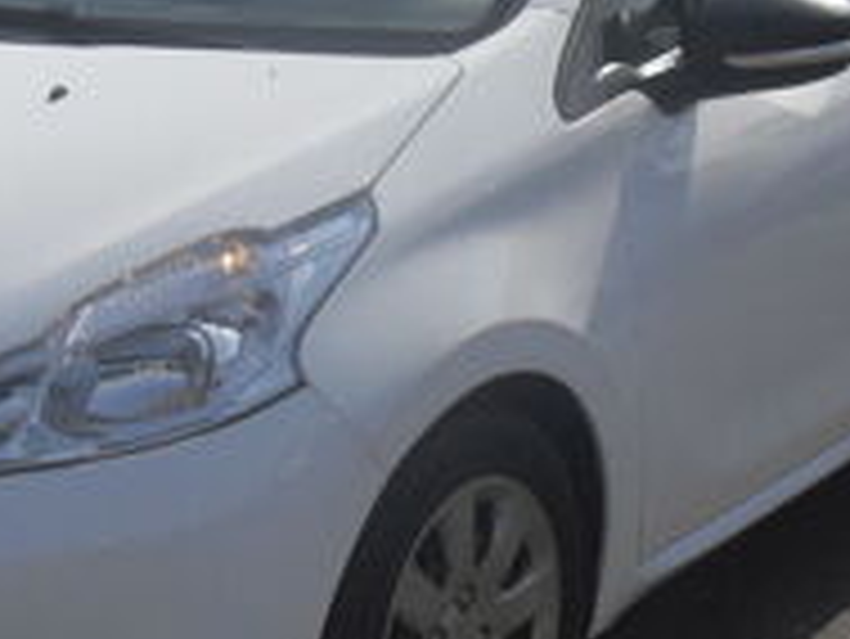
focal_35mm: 94
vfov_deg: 15.7
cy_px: 261
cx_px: 243
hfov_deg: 20.7
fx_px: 2310
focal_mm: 6.3
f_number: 8.9
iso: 80
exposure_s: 1/125
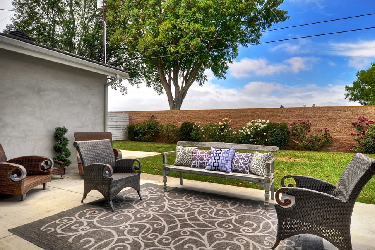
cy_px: 129
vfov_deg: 64.5
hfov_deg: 86.9
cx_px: 192
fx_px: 198
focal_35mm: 19
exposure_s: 1/400
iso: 125
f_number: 7.1
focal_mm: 12
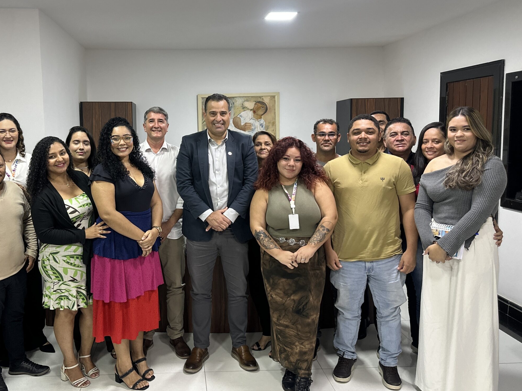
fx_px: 467
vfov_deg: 45.3
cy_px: 172
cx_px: 192
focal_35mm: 31
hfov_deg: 57.6
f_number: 1.78
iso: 320
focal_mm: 6.86
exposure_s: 1/60
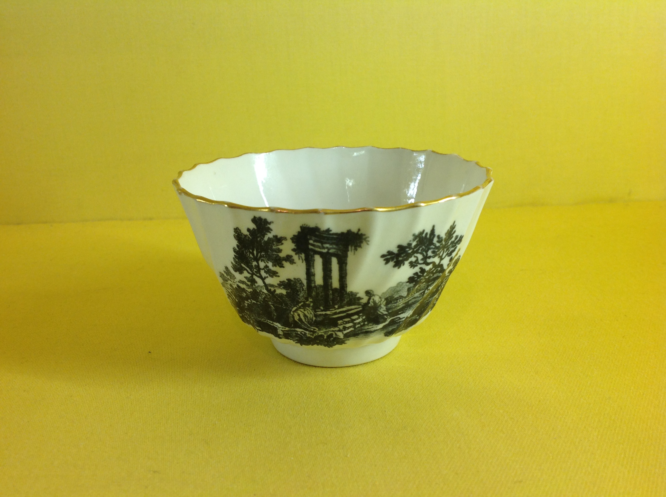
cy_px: 248
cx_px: 333
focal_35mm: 35
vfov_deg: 40.6
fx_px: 672
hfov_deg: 52.7
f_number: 2.4
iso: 50
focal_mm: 4.28
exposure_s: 1/30
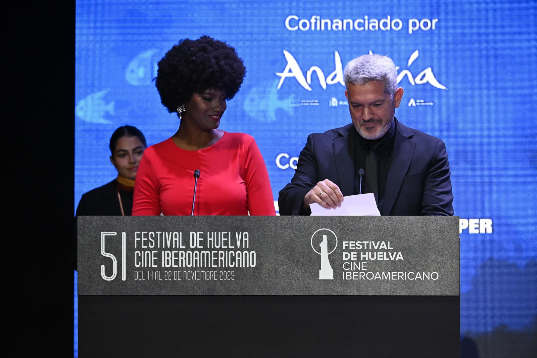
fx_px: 3020
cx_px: 268
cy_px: 179
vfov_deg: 6.8
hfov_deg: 10.2
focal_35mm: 202
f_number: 6.3
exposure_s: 1/250
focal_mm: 135
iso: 3200
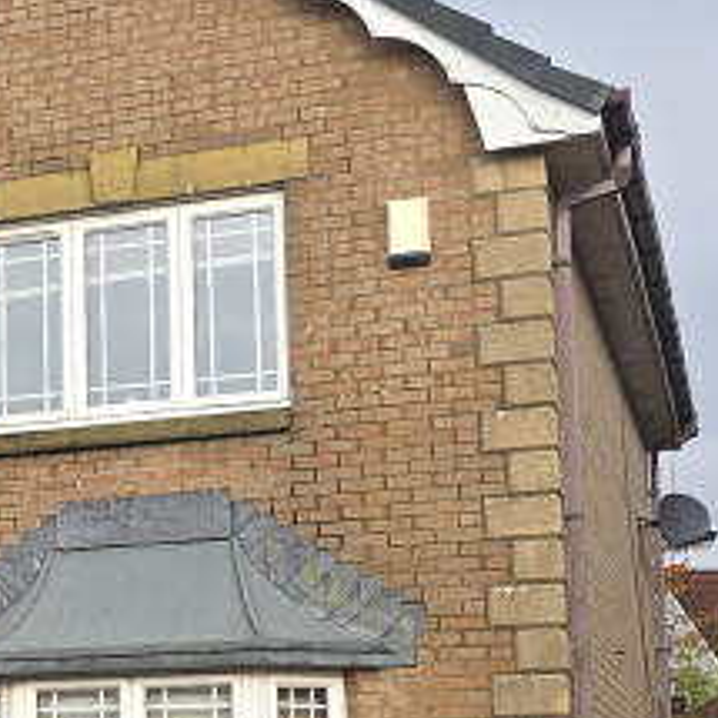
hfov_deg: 16.3
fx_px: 2276
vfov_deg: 17.7
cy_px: 608
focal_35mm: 97
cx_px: -364
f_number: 1.7
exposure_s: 1/100
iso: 20
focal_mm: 6.3
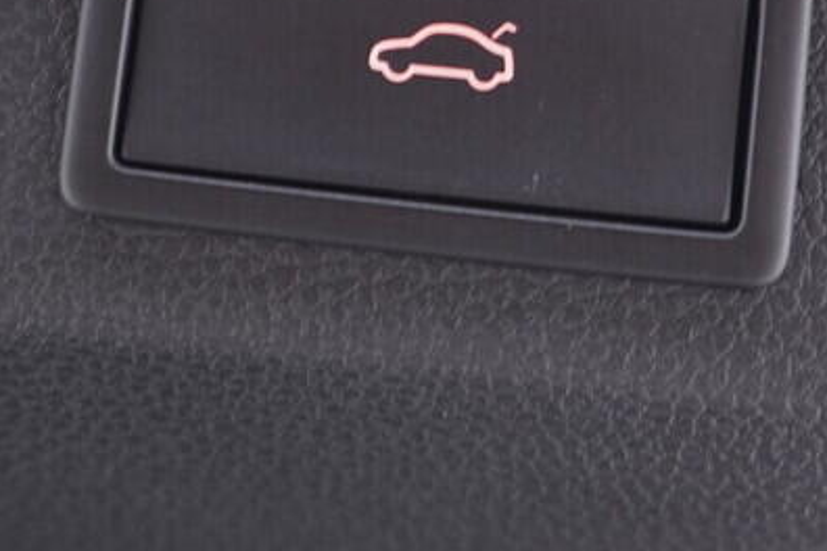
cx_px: 499
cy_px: -3
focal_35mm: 93
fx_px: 2136
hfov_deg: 21.9
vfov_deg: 14.5
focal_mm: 24
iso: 400
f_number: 2.8
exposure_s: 1/40
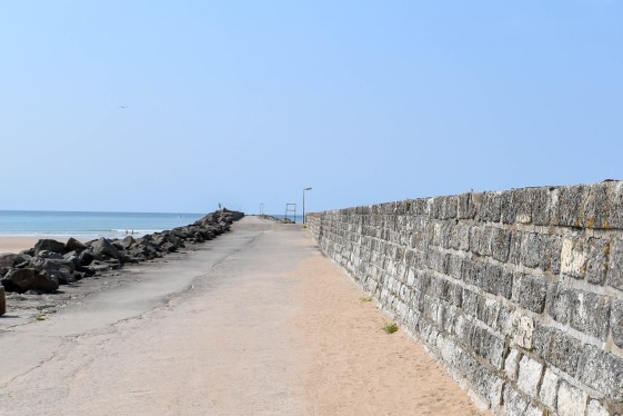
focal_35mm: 52
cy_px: 271
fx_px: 900
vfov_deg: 25.9
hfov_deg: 37.6
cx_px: 432
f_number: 8
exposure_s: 1/2000
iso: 400
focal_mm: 18
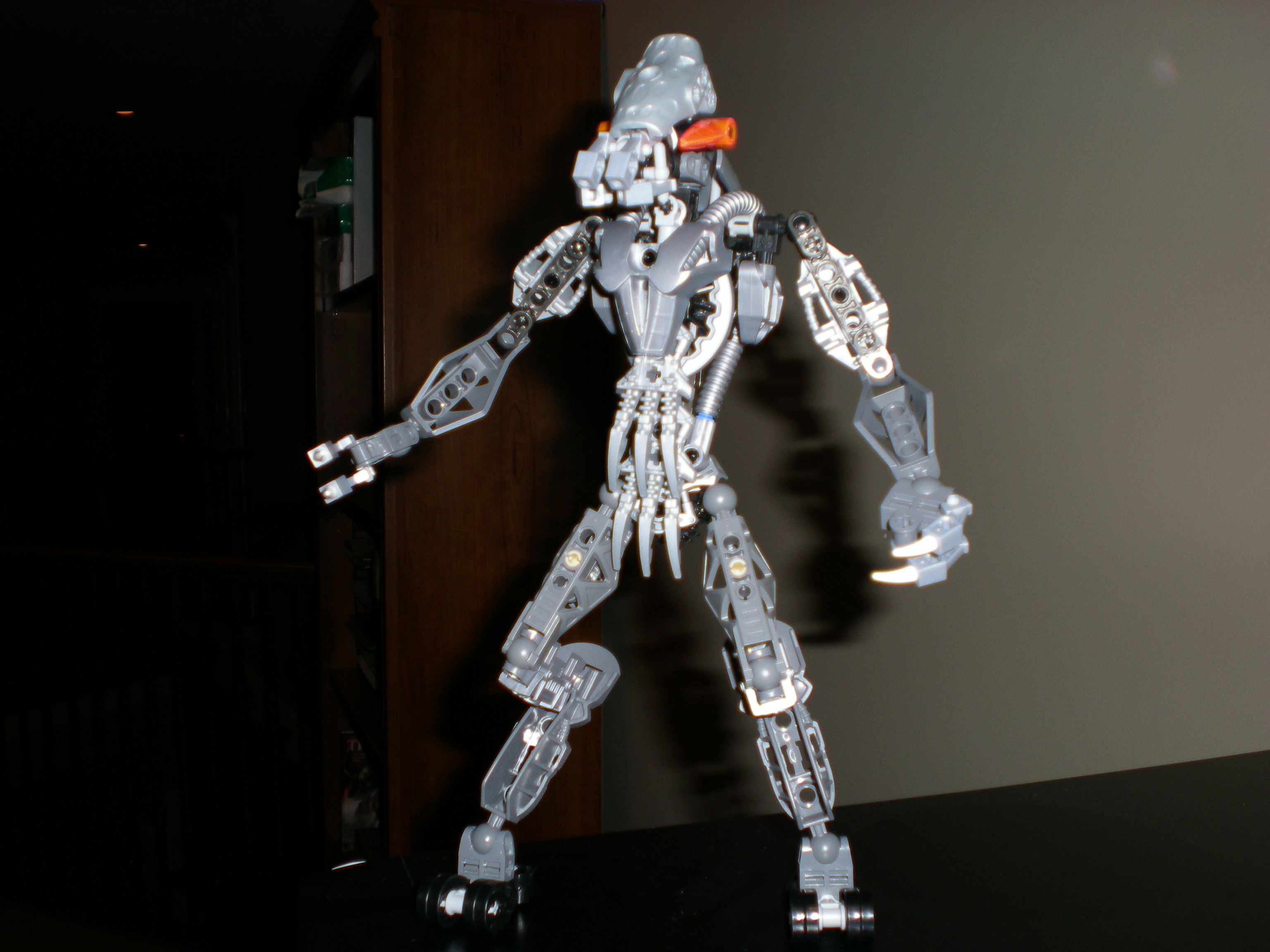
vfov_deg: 37.7
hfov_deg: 49.0
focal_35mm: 38
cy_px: 476
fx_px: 1394
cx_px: 635
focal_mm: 6.3
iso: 50
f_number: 3.1
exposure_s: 1/60
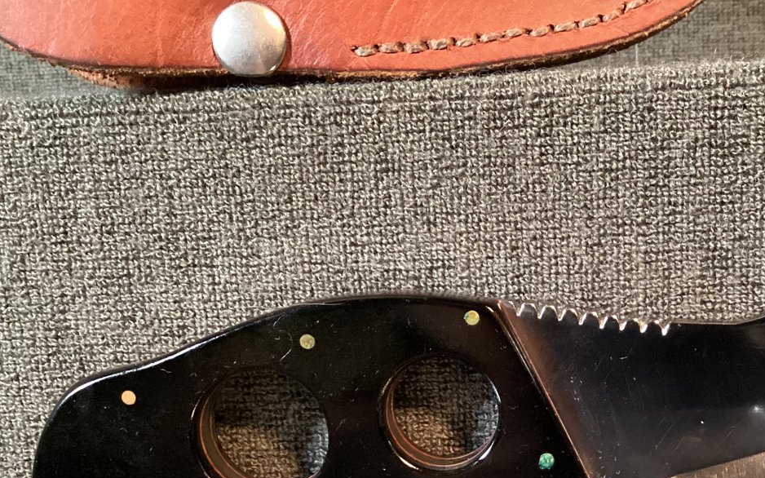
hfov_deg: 37.6
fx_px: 1105
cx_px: 538
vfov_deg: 23.5
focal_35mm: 53
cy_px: 462
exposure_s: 1/30
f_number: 2.4
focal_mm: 3.3
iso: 640
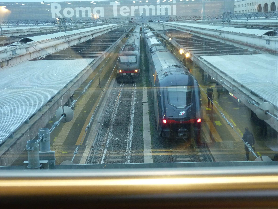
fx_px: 361
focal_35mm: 45
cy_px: 104
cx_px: 139
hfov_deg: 42.1
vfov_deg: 32.2
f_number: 3.2
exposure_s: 1/25
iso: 400
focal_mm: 8
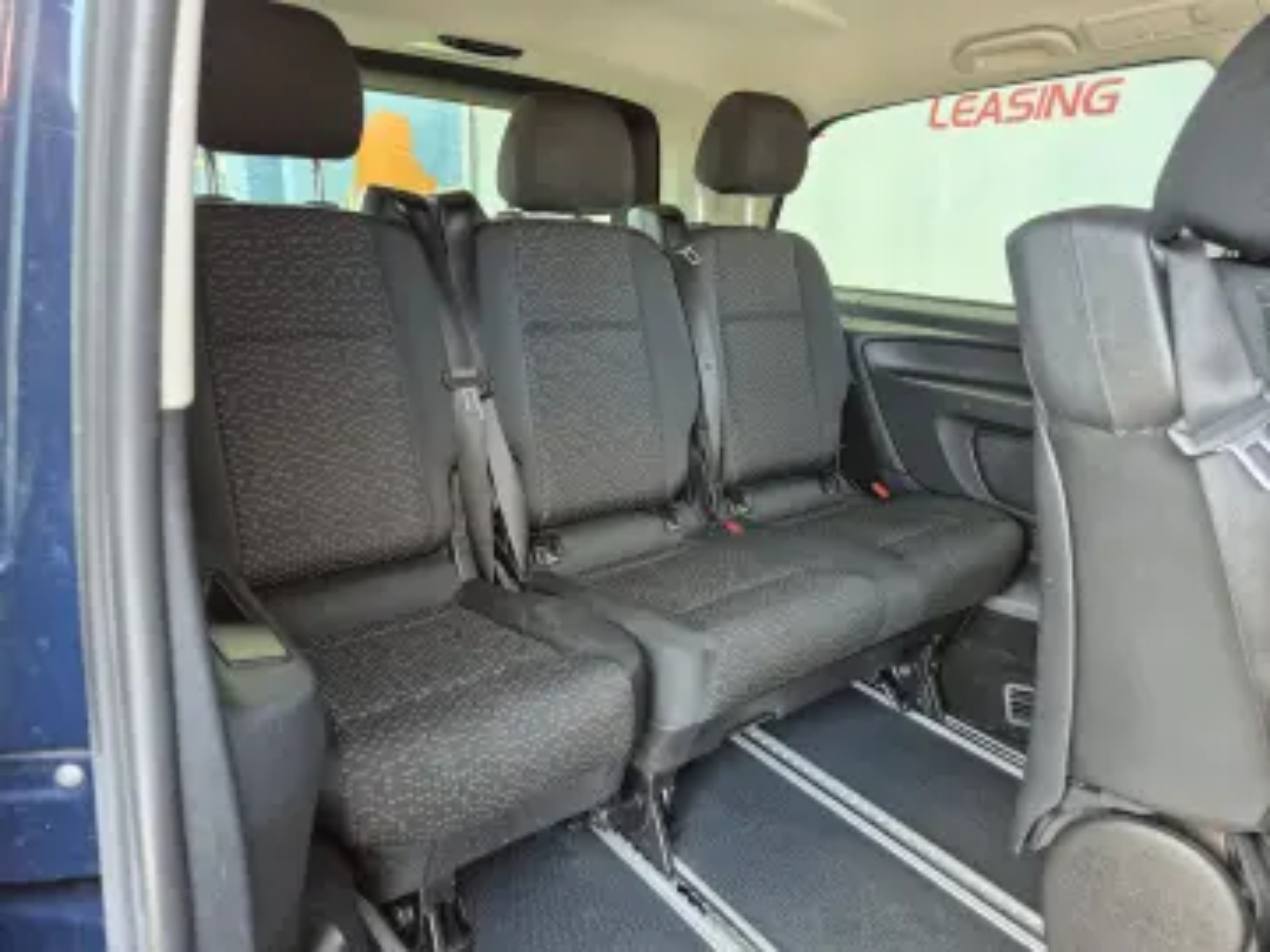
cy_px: 476
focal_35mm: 23
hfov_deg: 73.9
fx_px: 844
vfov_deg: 58.9
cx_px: 635
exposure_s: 1/100
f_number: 1.8
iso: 250
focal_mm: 5.4
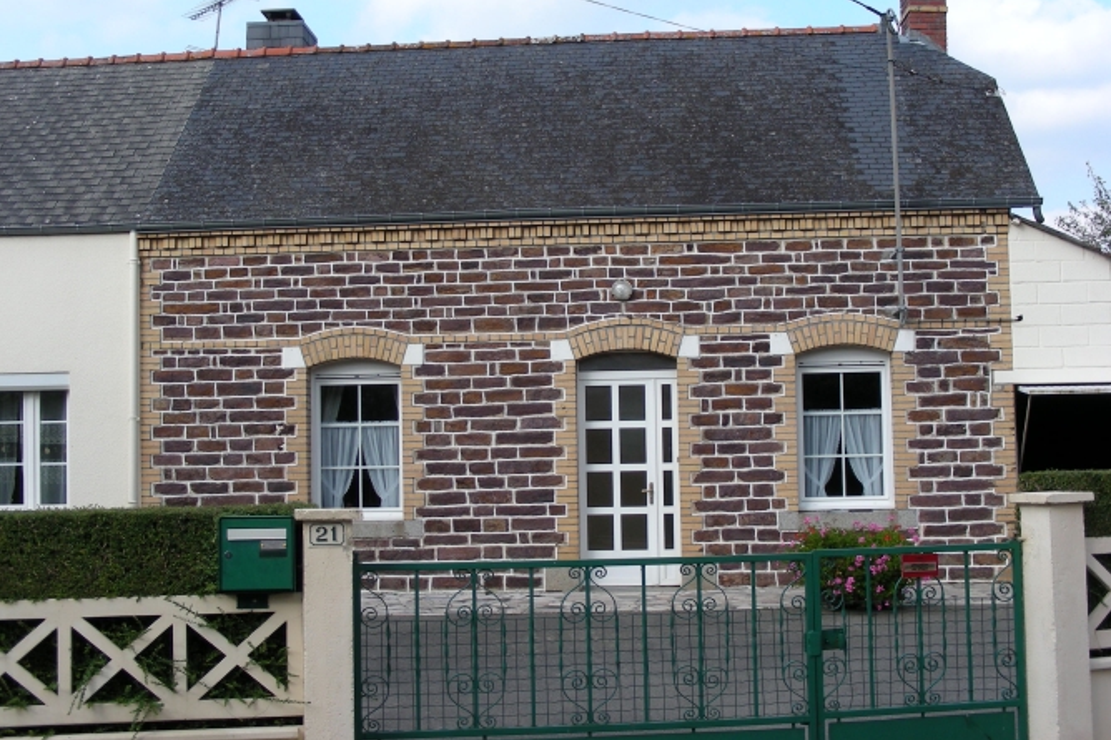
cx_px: 560
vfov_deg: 26.5
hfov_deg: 38.9
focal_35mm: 51
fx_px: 1573
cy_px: 331
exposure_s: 1/240
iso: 50
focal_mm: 8
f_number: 4
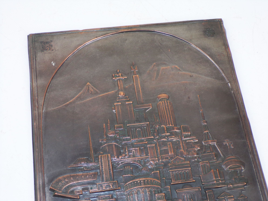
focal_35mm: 49
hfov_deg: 38.9
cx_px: 134
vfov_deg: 29.7
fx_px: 379
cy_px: 100
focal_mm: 8.7
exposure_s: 1/50
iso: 80
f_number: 3.5
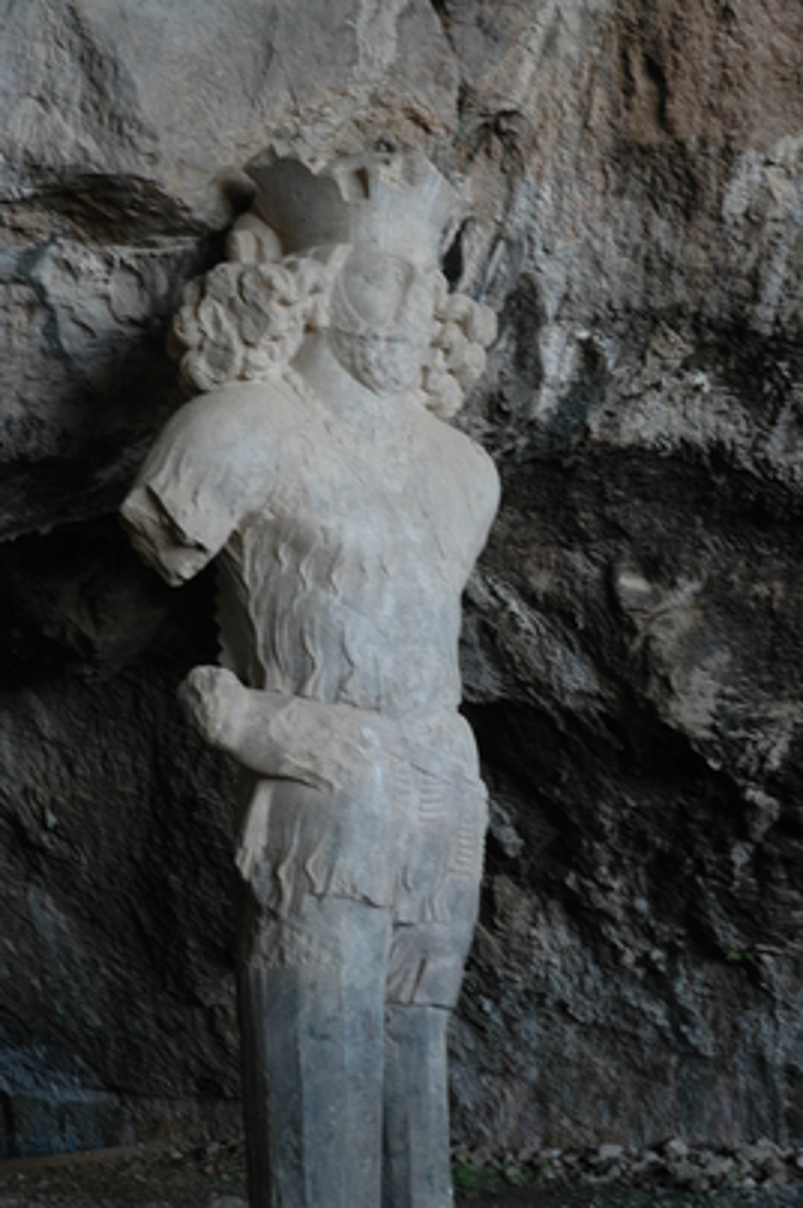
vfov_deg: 27.0
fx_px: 2514
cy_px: 604
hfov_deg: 18.2
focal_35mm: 75
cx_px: 402
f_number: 4.5
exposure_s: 1/50
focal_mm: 50
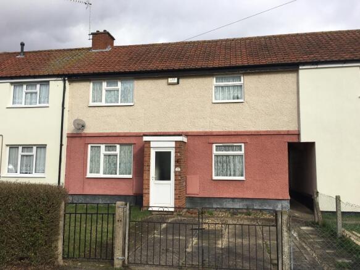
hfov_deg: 61.7
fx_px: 302
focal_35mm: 29
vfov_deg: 48.2
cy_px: 135
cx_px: 180
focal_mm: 4.15
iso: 25
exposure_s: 1/1399
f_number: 2.2
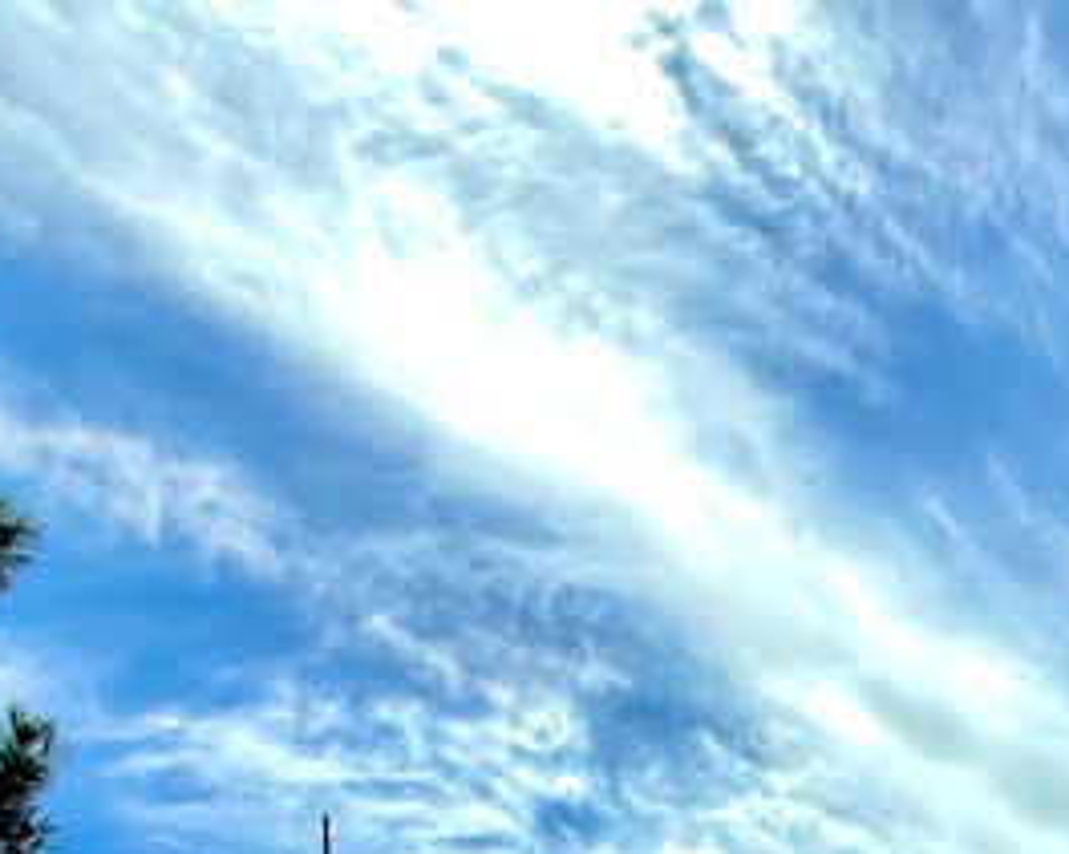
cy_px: 1489
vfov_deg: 20.9
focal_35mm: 53
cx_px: 1312
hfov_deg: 29.8
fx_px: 1676
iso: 50
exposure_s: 1/3891
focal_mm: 2.22
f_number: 2.2
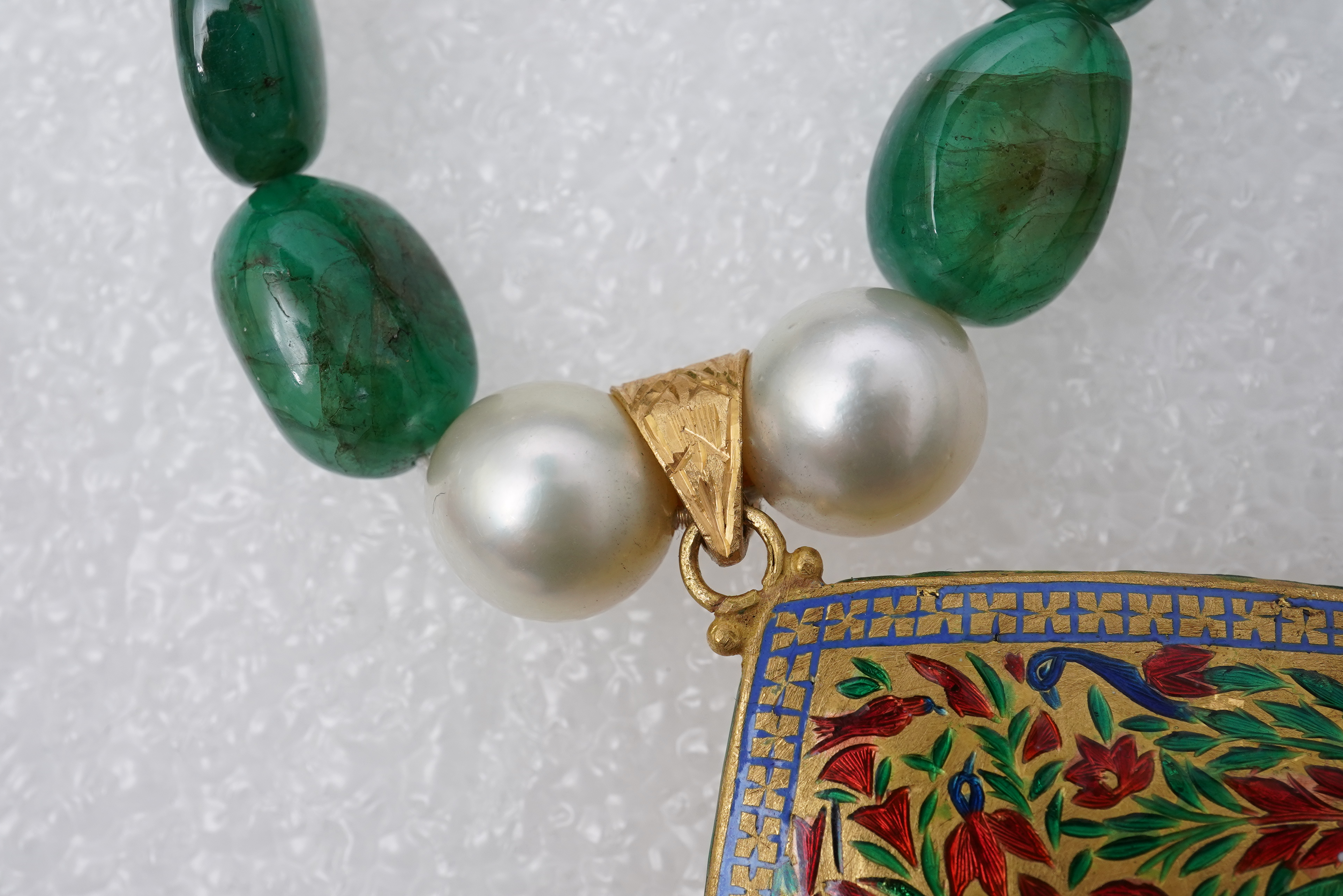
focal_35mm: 46
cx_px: 680
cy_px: 448
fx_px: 1716
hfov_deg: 42.7
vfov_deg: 29.2
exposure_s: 1/125
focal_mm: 30
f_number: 18
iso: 400
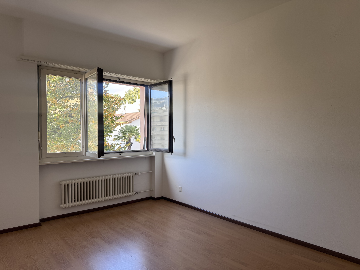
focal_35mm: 24
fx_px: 250
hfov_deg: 71.6
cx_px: 180
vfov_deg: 56.8
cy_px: 135
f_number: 1.78
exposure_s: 1/122
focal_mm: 6.76
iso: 50
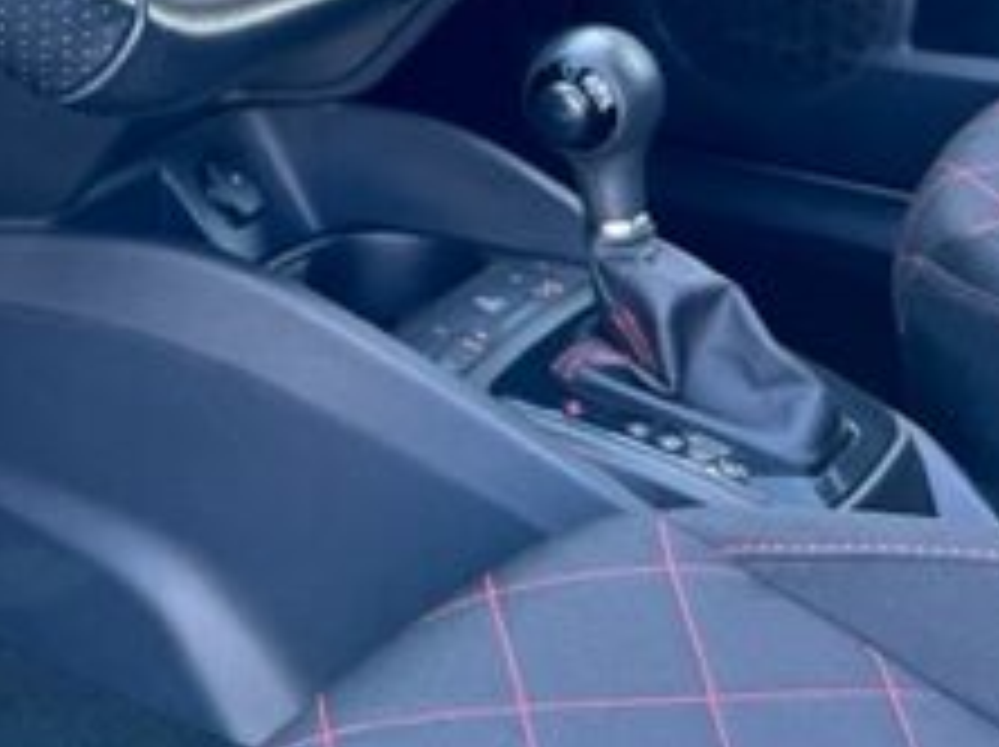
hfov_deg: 24.4
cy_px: -243
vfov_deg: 18.2
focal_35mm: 75
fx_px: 2162
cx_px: -86
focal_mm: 5.7
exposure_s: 1/121
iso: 100
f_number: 1.5
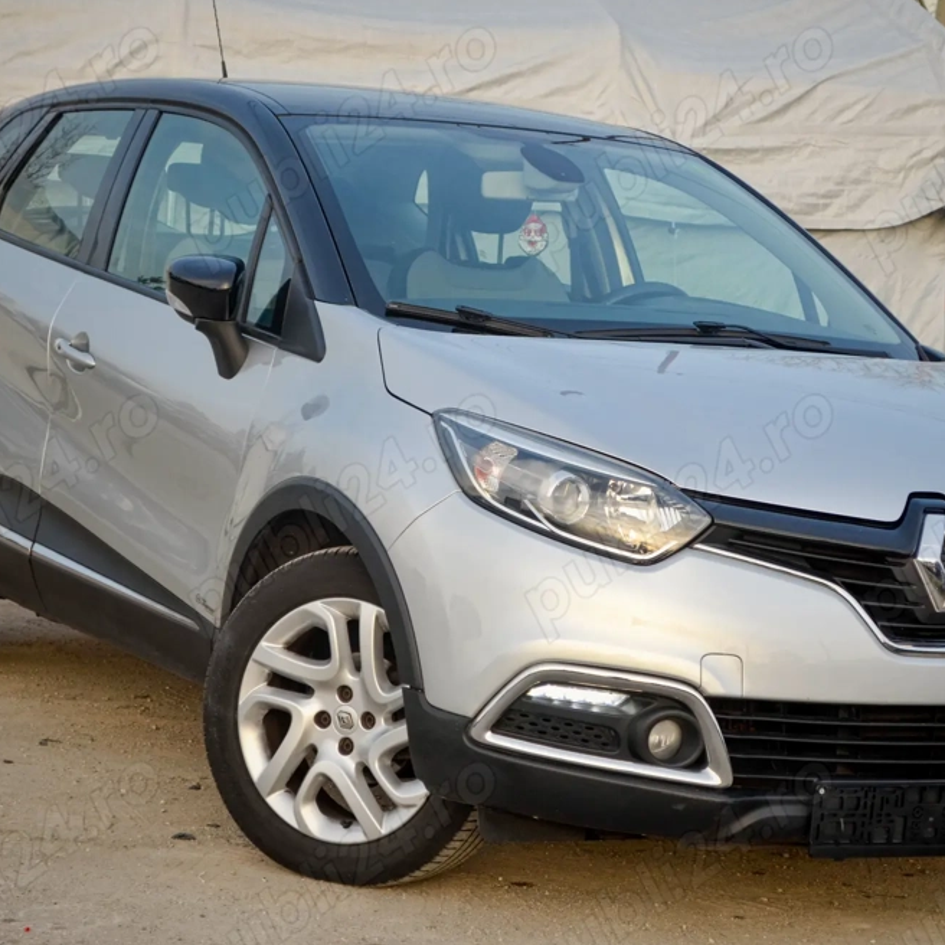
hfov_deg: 16.3
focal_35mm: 107
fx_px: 3294
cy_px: 471
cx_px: 509
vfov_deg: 16.3
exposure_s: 1/100
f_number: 5.6
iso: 200
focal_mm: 55
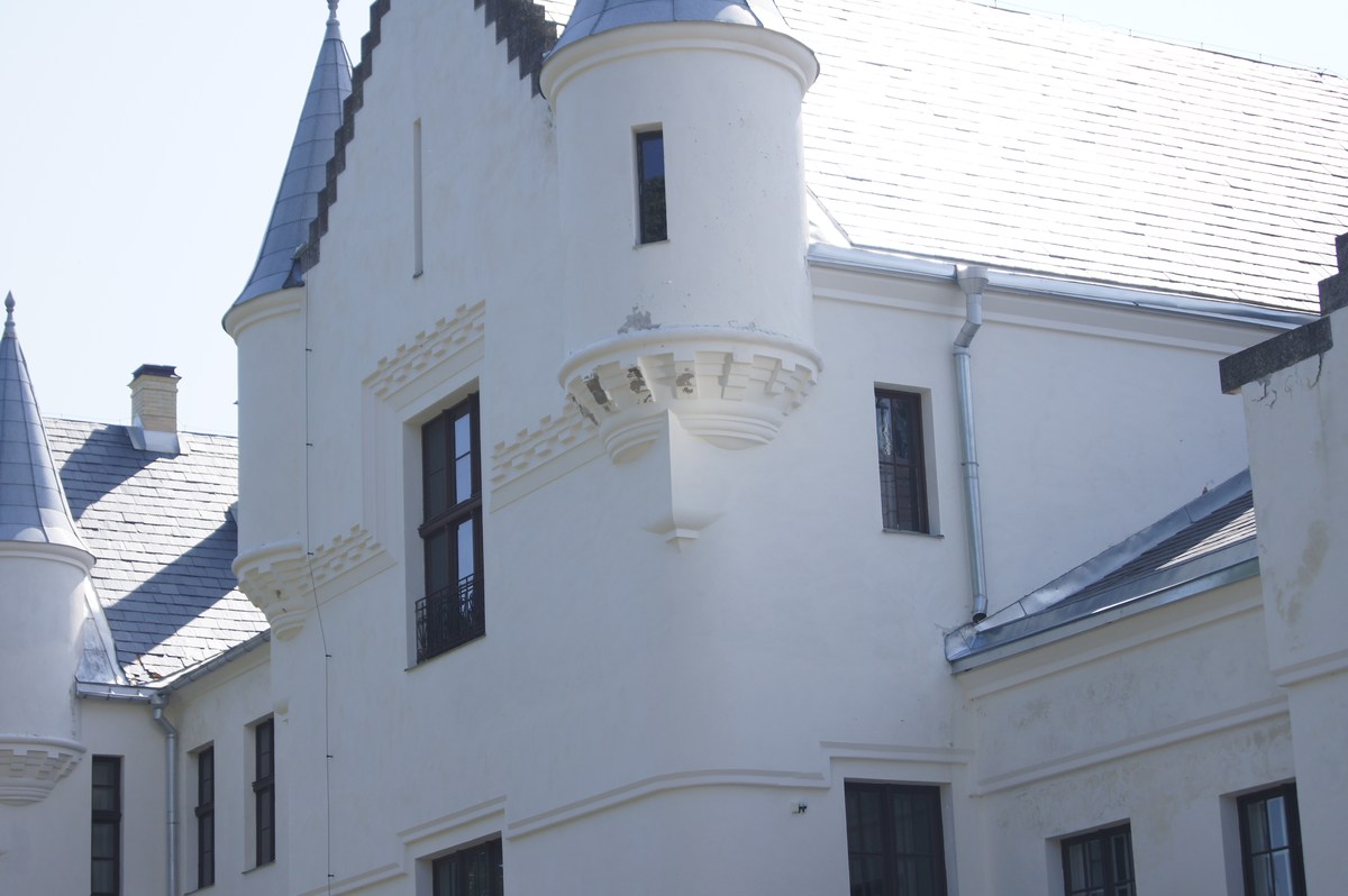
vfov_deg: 16.5
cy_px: 448
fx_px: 3087
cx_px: 674
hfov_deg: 24.6
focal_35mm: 82
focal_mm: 55
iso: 100
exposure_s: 1/320
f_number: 5.6
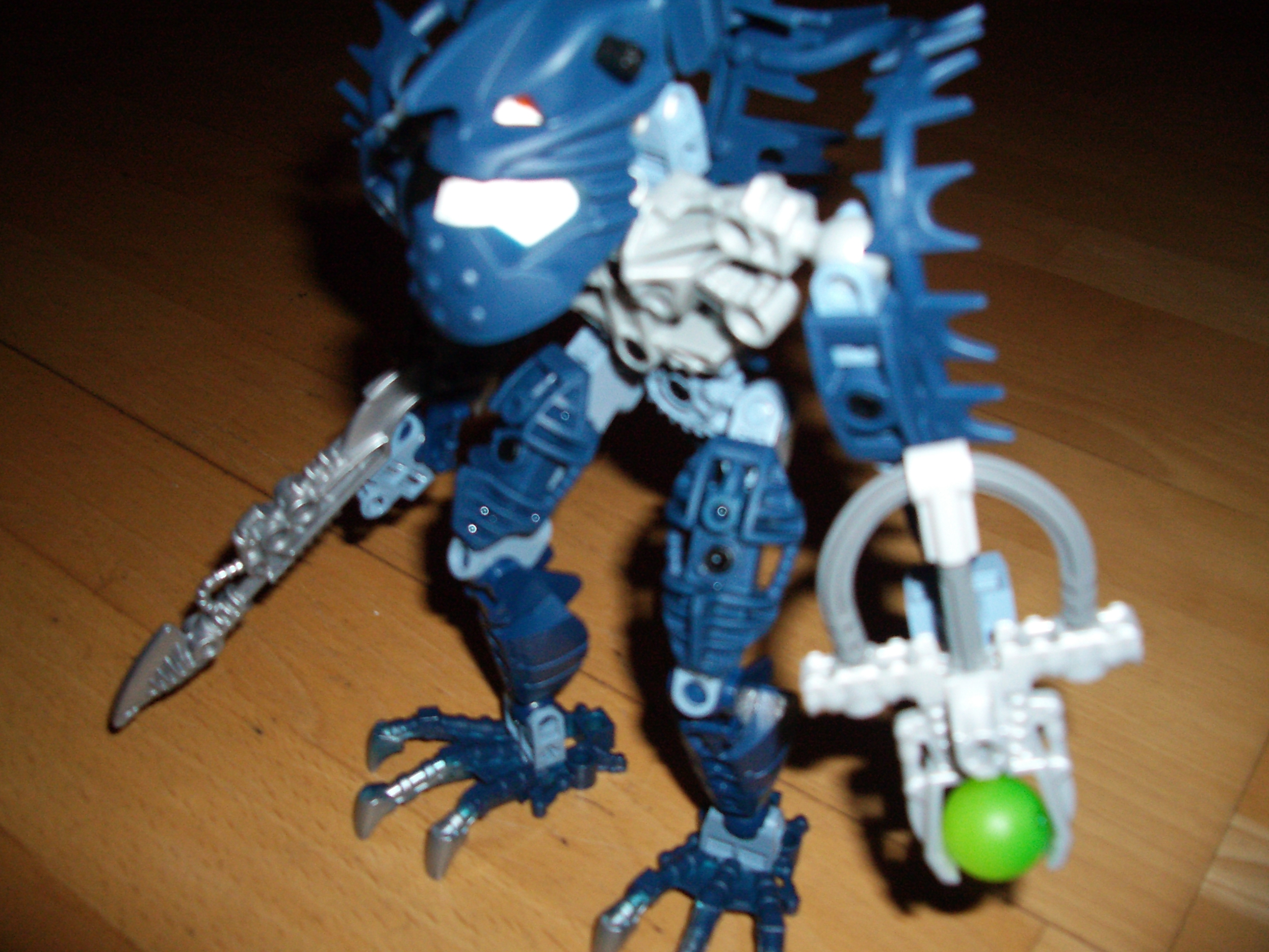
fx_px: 1320
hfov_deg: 51.4
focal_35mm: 36
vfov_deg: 39.7
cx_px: 626
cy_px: 484
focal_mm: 5.8
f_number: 2.6
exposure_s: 1/60
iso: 200
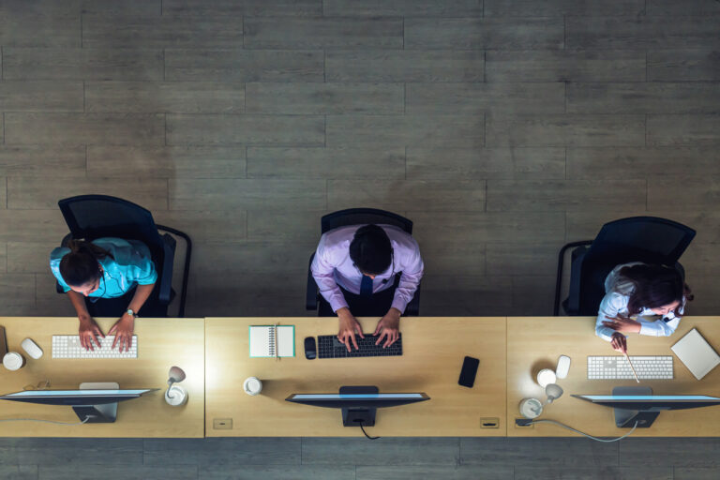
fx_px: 880
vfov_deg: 30.5
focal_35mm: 44
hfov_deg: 44.5
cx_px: 360
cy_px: 240
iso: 1600
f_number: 4.5
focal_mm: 44
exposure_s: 1/60
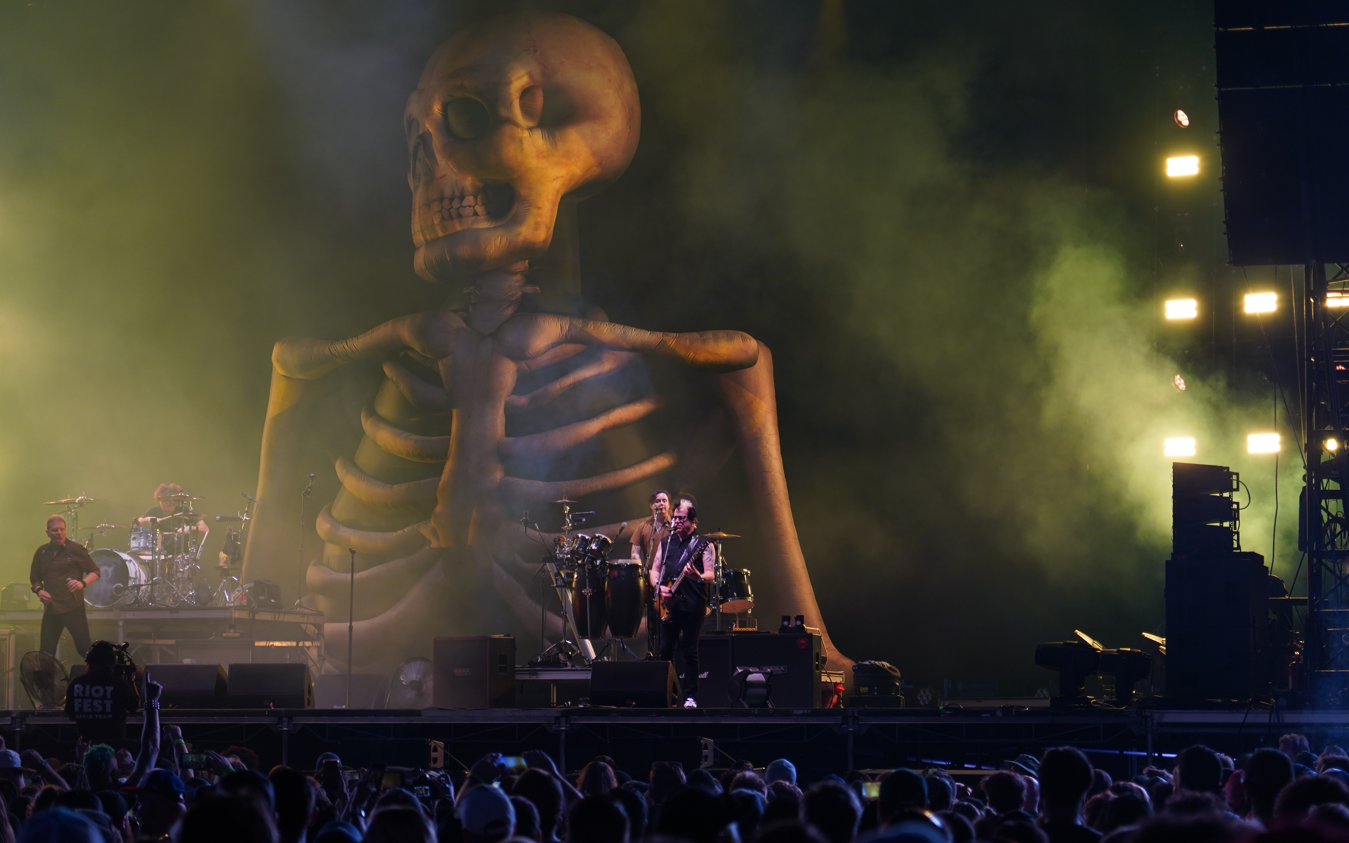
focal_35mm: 108
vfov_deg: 12.1
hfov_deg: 19.3
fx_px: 3971
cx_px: 680
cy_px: 447
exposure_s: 1/125
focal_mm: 105
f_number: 4
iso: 500
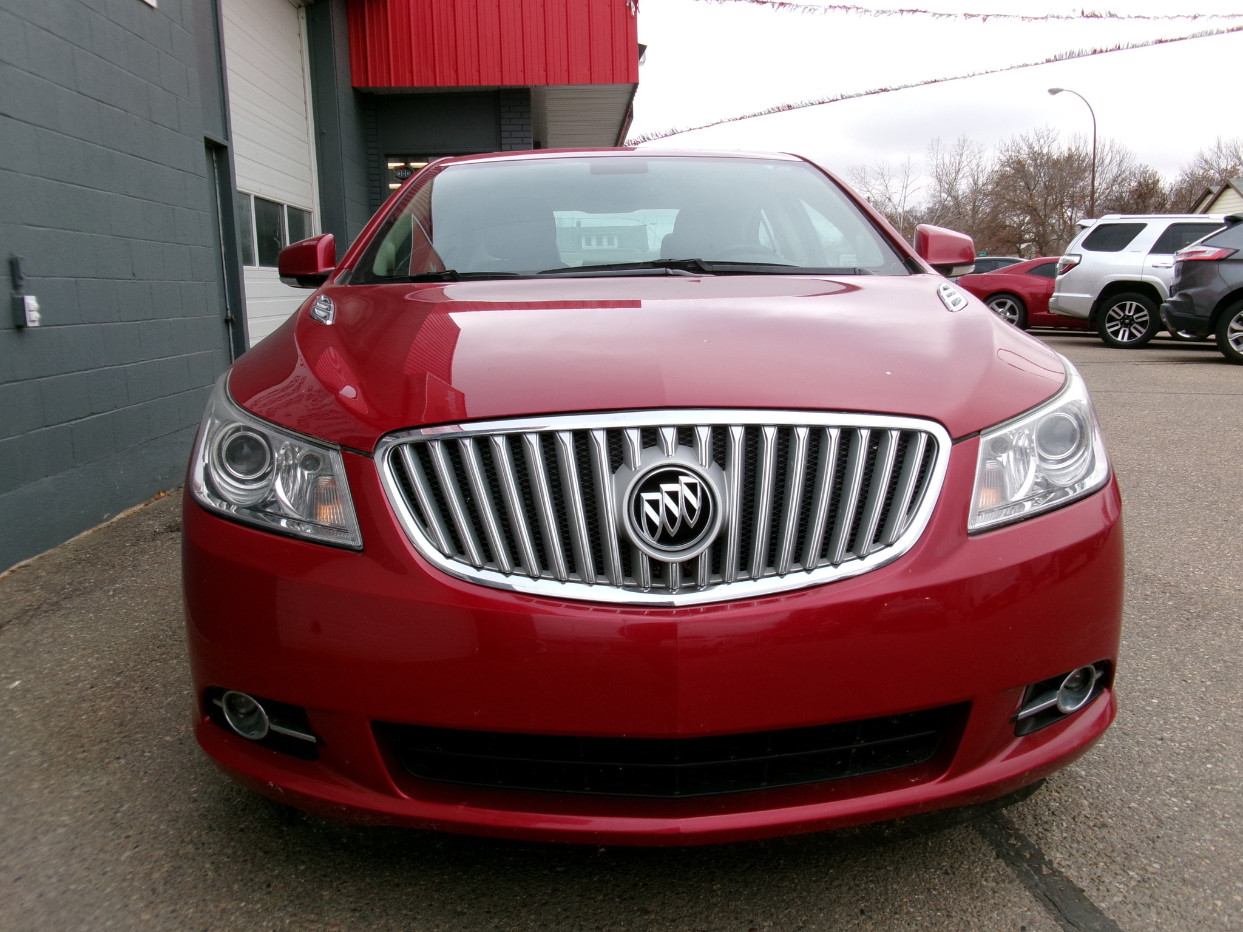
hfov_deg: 63.4
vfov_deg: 49.7
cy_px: 466
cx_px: 622
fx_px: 1005
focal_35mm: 28
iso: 100
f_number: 3.9
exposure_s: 1/150
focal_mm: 5.1
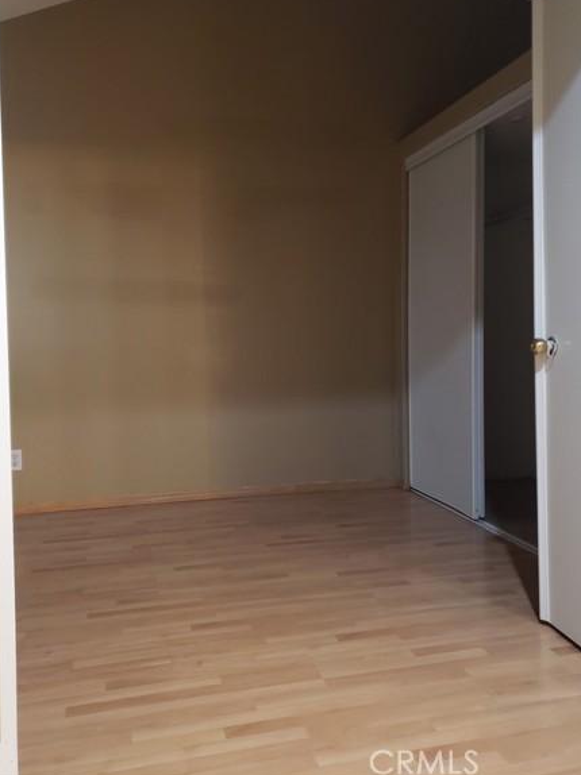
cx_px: 281
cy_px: 350
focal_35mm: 29
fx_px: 649
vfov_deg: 61.6
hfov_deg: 48.2
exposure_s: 1/20
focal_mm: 4.3
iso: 250
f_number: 1.5
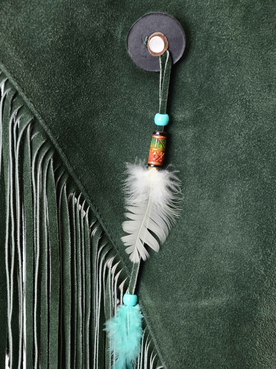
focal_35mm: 140
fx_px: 1484
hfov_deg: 10.6
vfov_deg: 14.1
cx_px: 138
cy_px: 200
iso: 160
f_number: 6.3
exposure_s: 1/80
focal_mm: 85
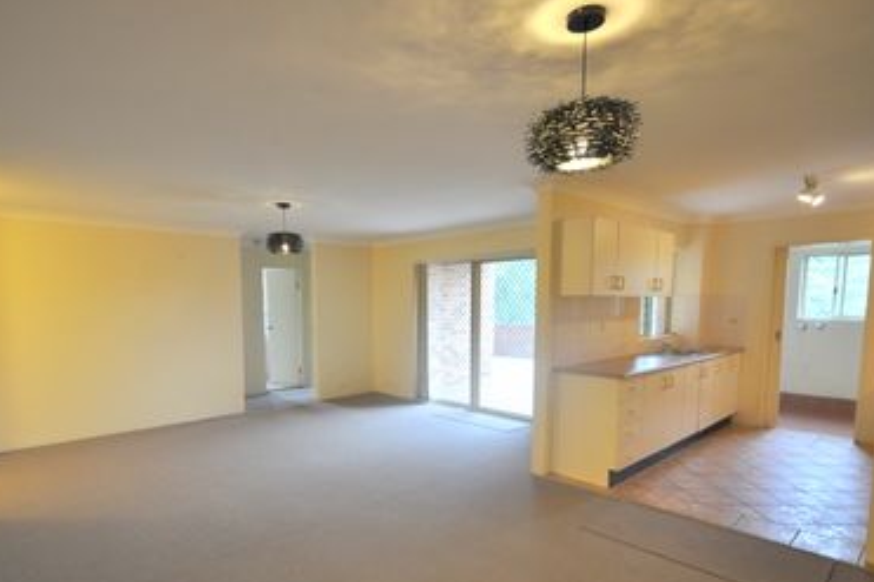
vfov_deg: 64.0
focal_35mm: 19
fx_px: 461
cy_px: 345
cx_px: 386
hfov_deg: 86.6
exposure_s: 1/25
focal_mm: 10
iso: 640
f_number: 4
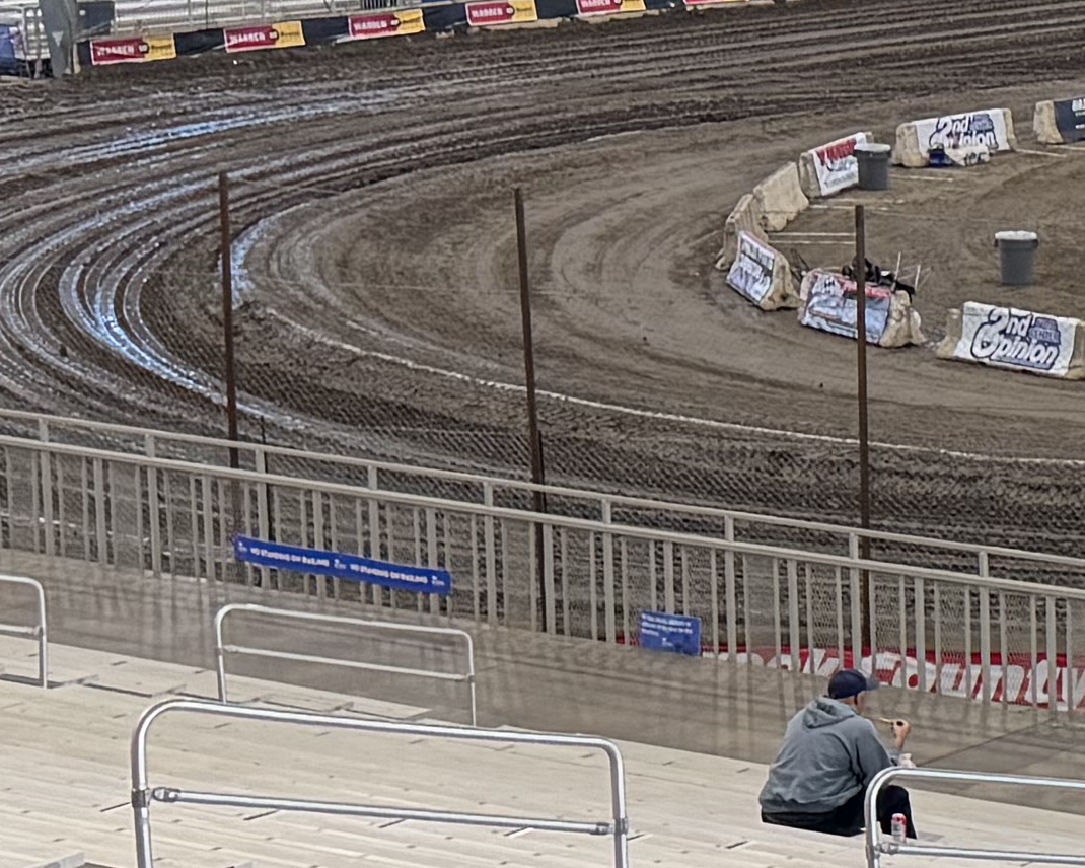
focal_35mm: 125
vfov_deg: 12.3
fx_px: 4014
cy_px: 282
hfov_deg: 12.4
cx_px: 2560
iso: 200
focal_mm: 6.76
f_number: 1.78
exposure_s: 1/120
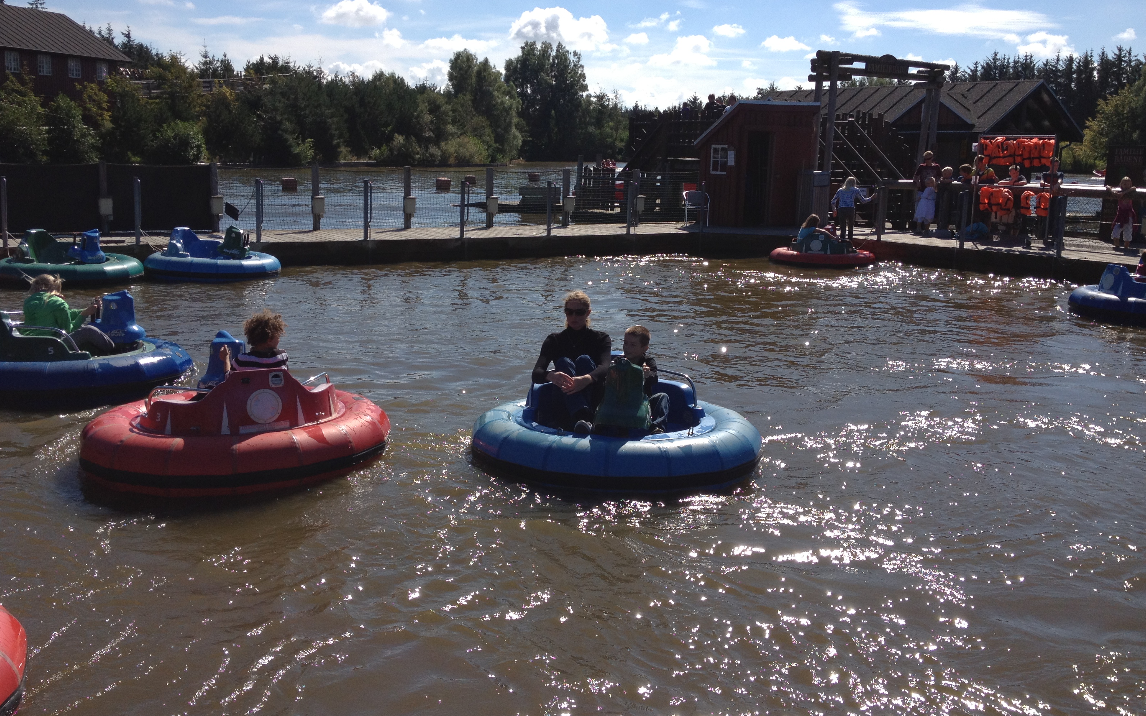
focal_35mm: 38
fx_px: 1187
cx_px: 561
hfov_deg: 51.5
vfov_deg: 33.6
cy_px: 329
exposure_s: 1/2632
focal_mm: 4.28
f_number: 2.4
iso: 64
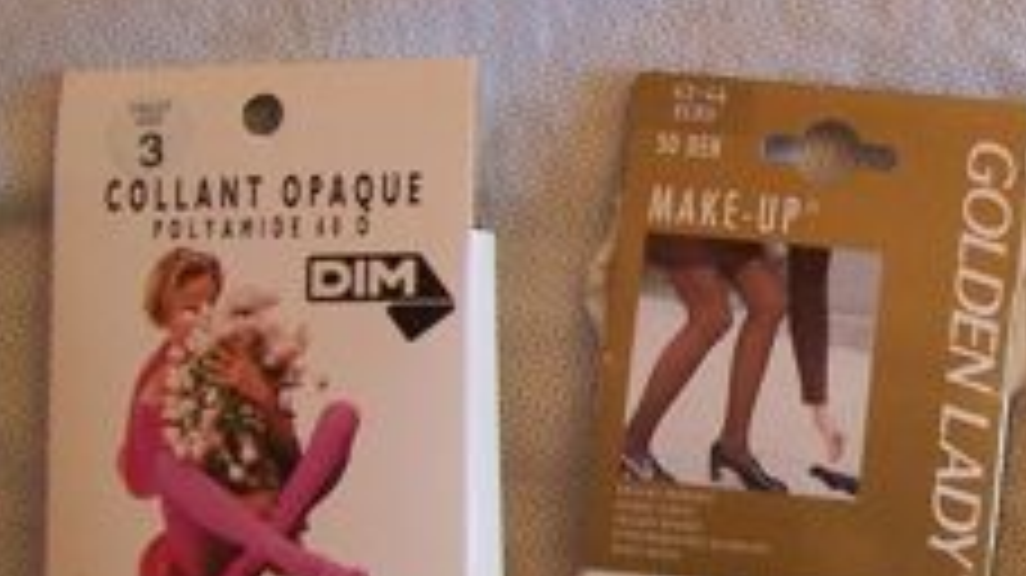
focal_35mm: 87
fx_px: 2366
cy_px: 364
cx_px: 999
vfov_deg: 13.9
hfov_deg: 23.5
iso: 140
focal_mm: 6.3
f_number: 2.8
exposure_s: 1/30
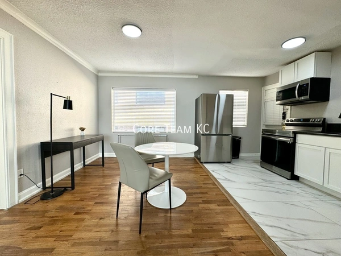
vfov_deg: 85.7
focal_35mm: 14
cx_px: 170
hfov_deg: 102.1
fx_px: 138
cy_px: 128
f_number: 2.2
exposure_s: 1/120
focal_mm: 2.22
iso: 50
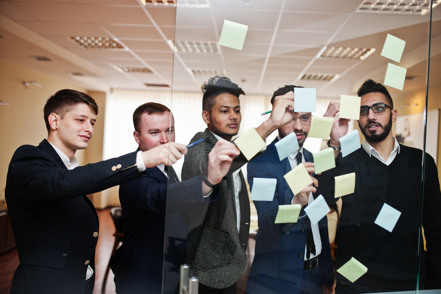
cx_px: 220
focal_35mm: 35
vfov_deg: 37.8
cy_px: 147
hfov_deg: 54.5
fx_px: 428
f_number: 2.2
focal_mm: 35
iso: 400
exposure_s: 1/250
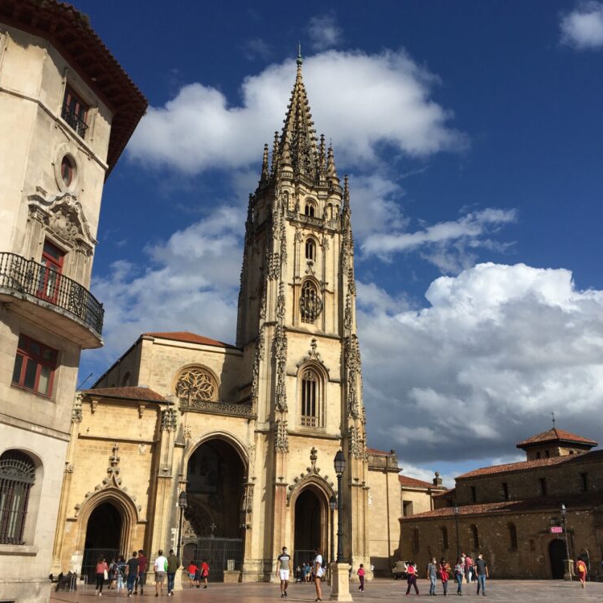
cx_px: 301
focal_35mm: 35
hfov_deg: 47.2
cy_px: 295
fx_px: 690
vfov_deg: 47.2
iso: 25
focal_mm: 4.15
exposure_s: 1/3205
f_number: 2.2
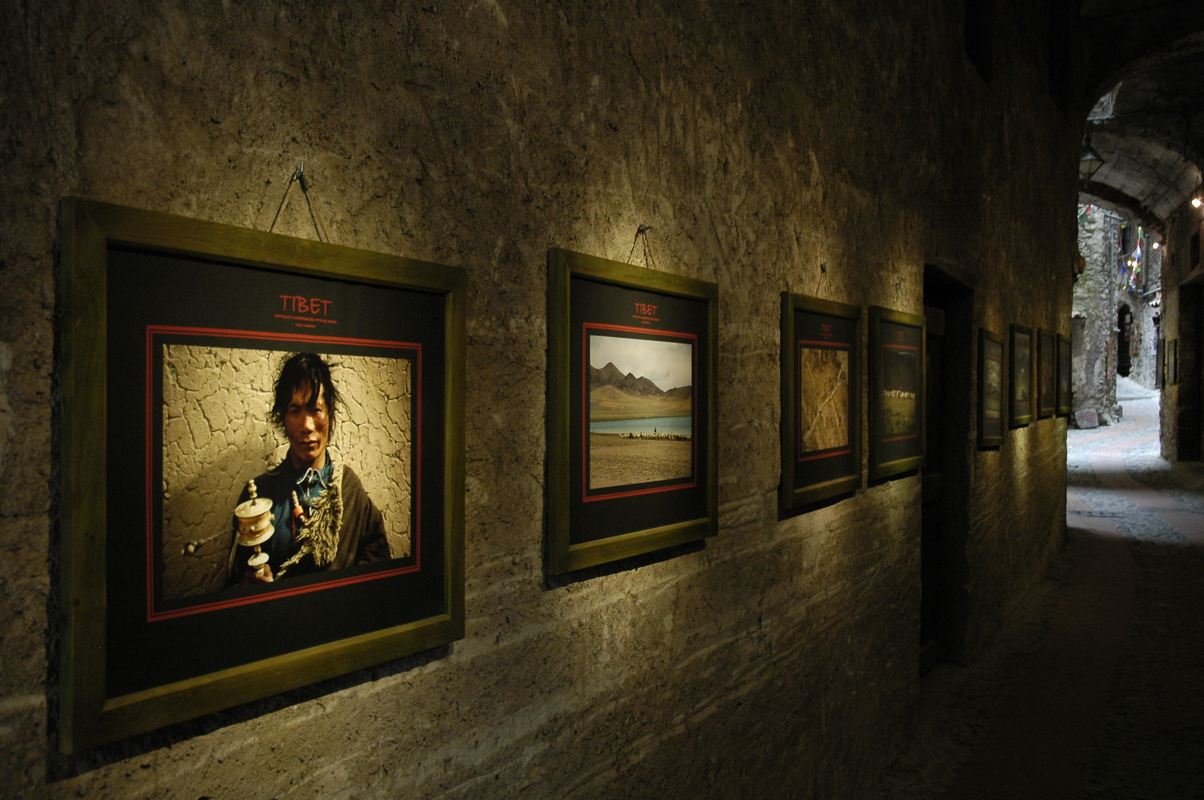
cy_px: 400
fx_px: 1203
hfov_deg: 53.2
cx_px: 602
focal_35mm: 36
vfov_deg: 36.8
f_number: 4.5
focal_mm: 24
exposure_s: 1/15
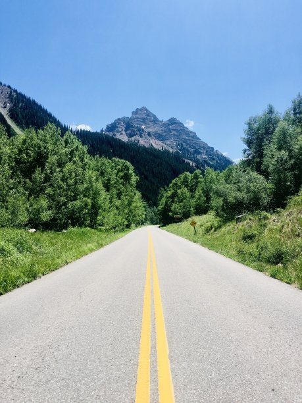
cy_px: 202
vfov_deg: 61.7
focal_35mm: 29
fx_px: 337
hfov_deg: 48.2
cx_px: 151
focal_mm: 4.15
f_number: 2.2
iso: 25
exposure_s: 1/1304
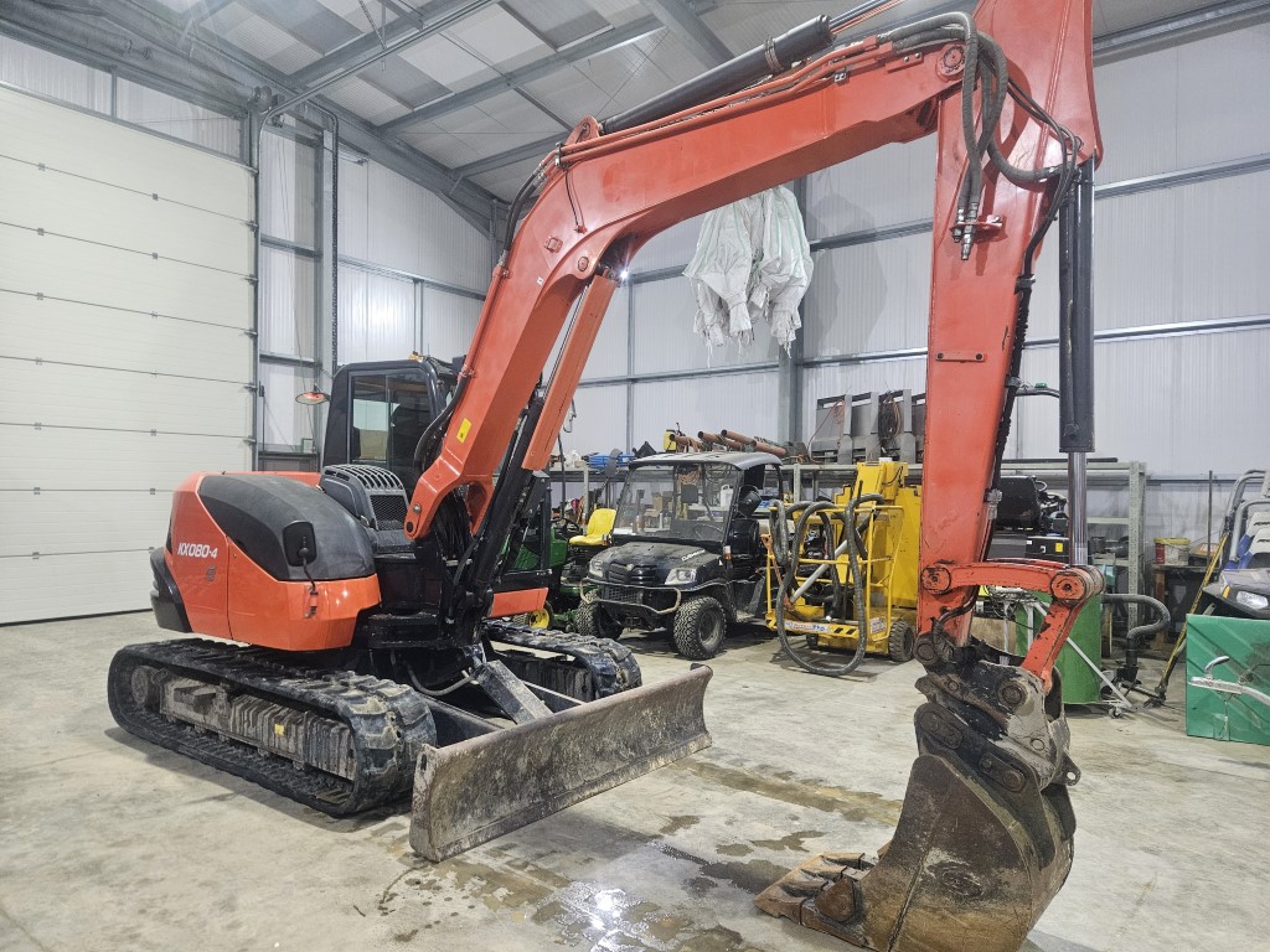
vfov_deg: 58.9
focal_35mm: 23
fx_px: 844
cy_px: 476
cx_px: 635
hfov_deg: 73.9
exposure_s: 1/100
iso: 500
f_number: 1.8
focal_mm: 5.4
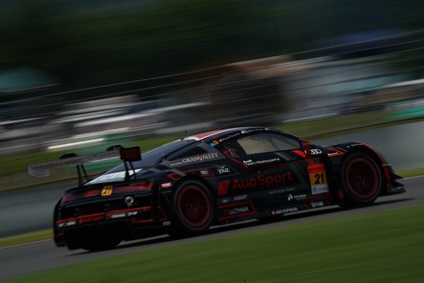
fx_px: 4640
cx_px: 212
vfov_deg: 3.5
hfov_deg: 5.2
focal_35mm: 394
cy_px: 142
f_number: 25
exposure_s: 1/40
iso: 50
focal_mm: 394
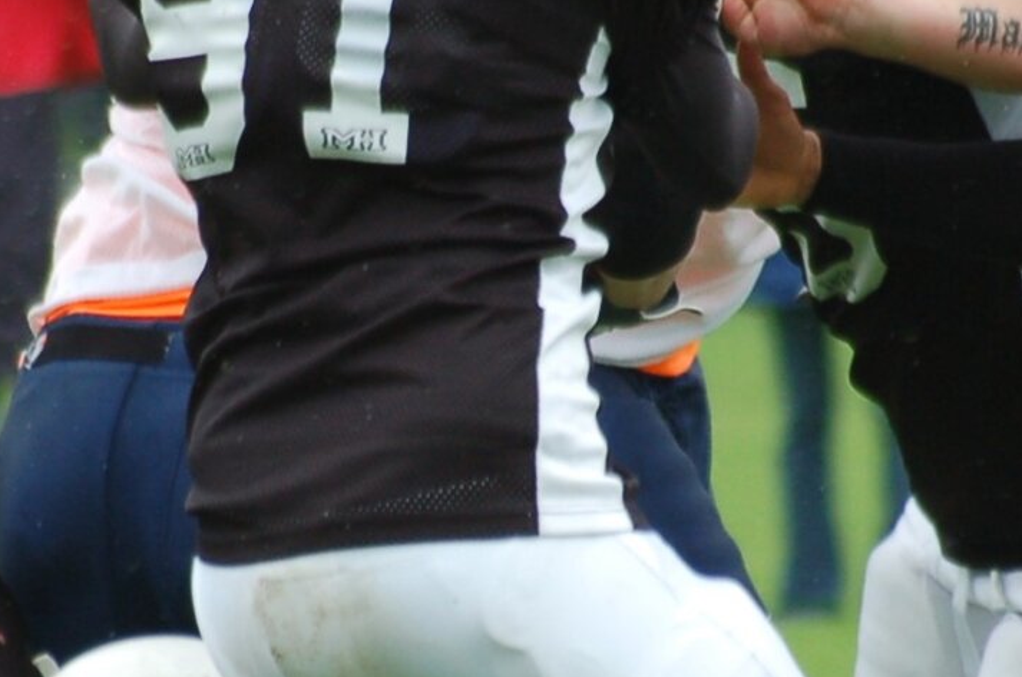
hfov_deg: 1.7
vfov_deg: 1.1
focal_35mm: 1250
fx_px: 35407
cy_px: 491
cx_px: 472
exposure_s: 1/800
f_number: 5.6
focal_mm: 270
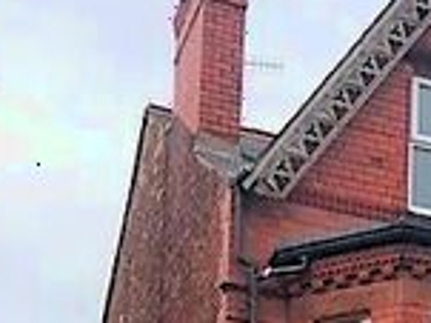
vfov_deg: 12.2
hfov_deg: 19.3
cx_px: 340
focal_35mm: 101
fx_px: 1257
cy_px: 730
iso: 25
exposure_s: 1/962
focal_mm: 4.15
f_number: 2.2
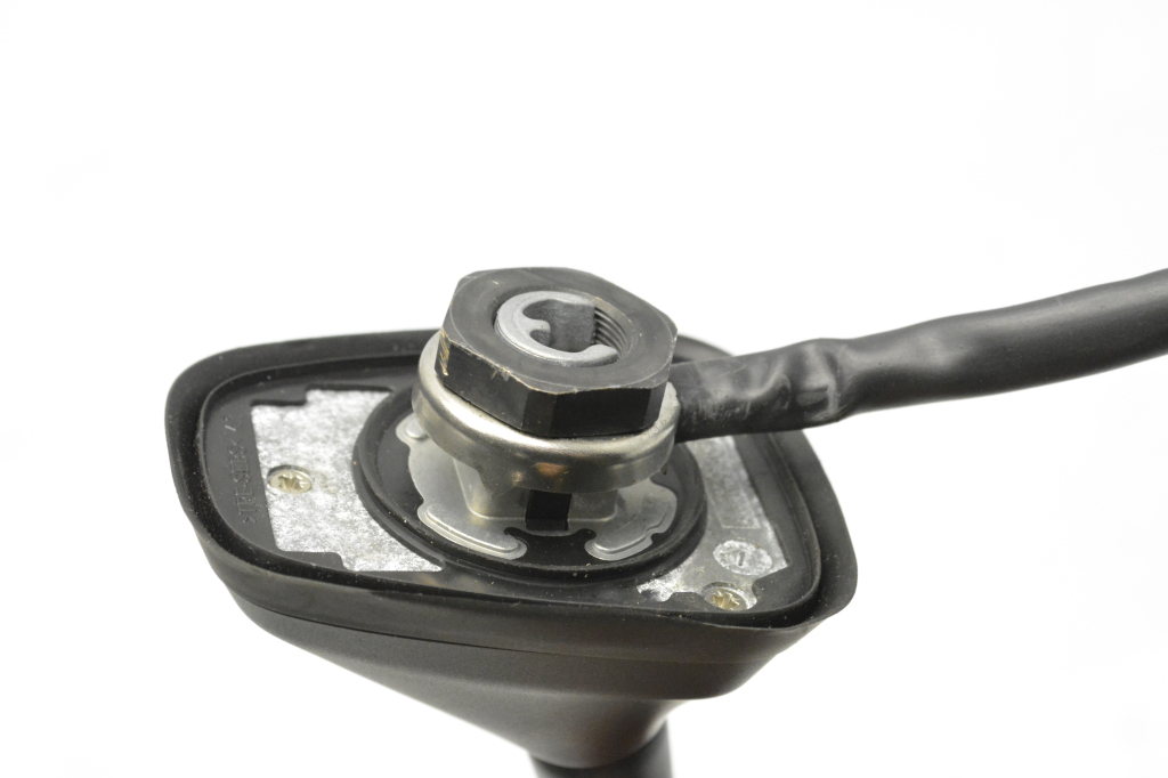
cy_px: 389
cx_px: 584
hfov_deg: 24.6
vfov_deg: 16.5
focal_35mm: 82
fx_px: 2676
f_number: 9
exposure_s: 1/320
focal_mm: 55
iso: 6400
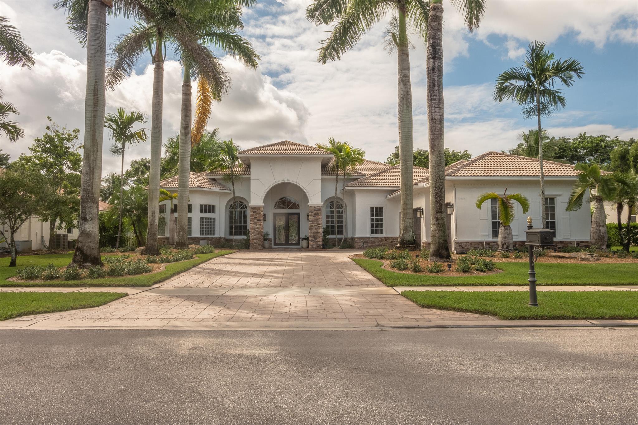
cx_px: 319
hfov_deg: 73.7
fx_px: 425
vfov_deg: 53.1
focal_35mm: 24
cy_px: 212
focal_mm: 16
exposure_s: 1/220
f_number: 20
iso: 200
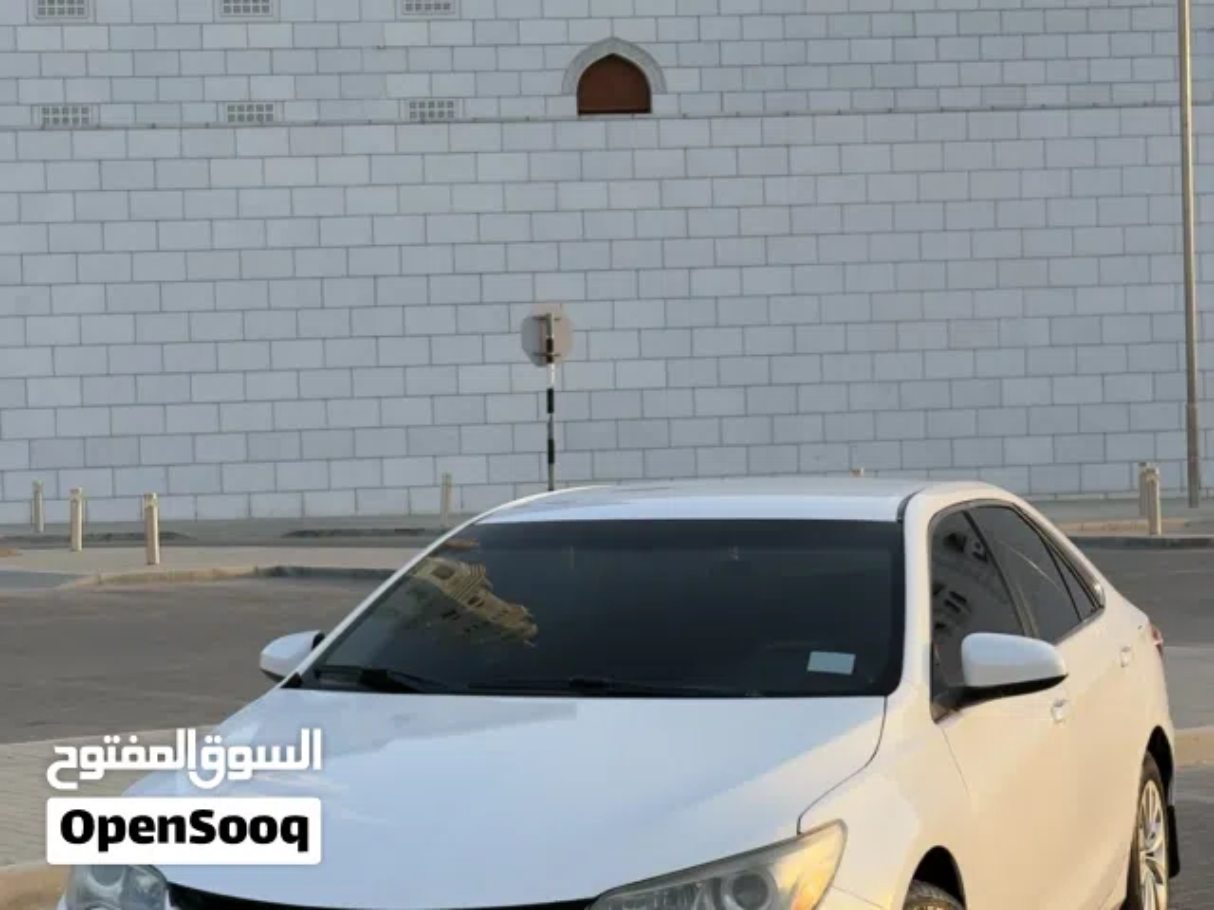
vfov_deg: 30.3
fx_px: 1683
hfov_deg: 39.7
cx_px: 607
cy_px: 455
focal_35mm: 48
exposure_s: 1/1484
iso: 64
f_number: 1.78
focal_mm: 6.76
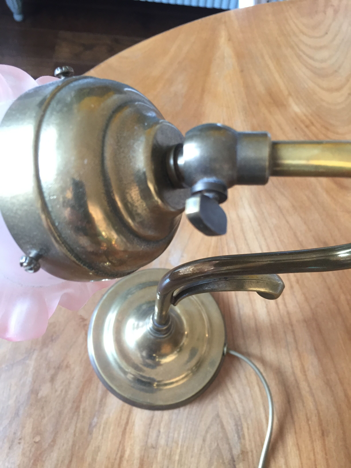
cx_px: 176
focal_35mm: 29
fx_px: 392
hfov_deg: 48.2
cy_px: 234
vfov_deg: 61.7
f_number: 2.2
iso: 125
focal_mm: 4.15
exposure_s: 1/33
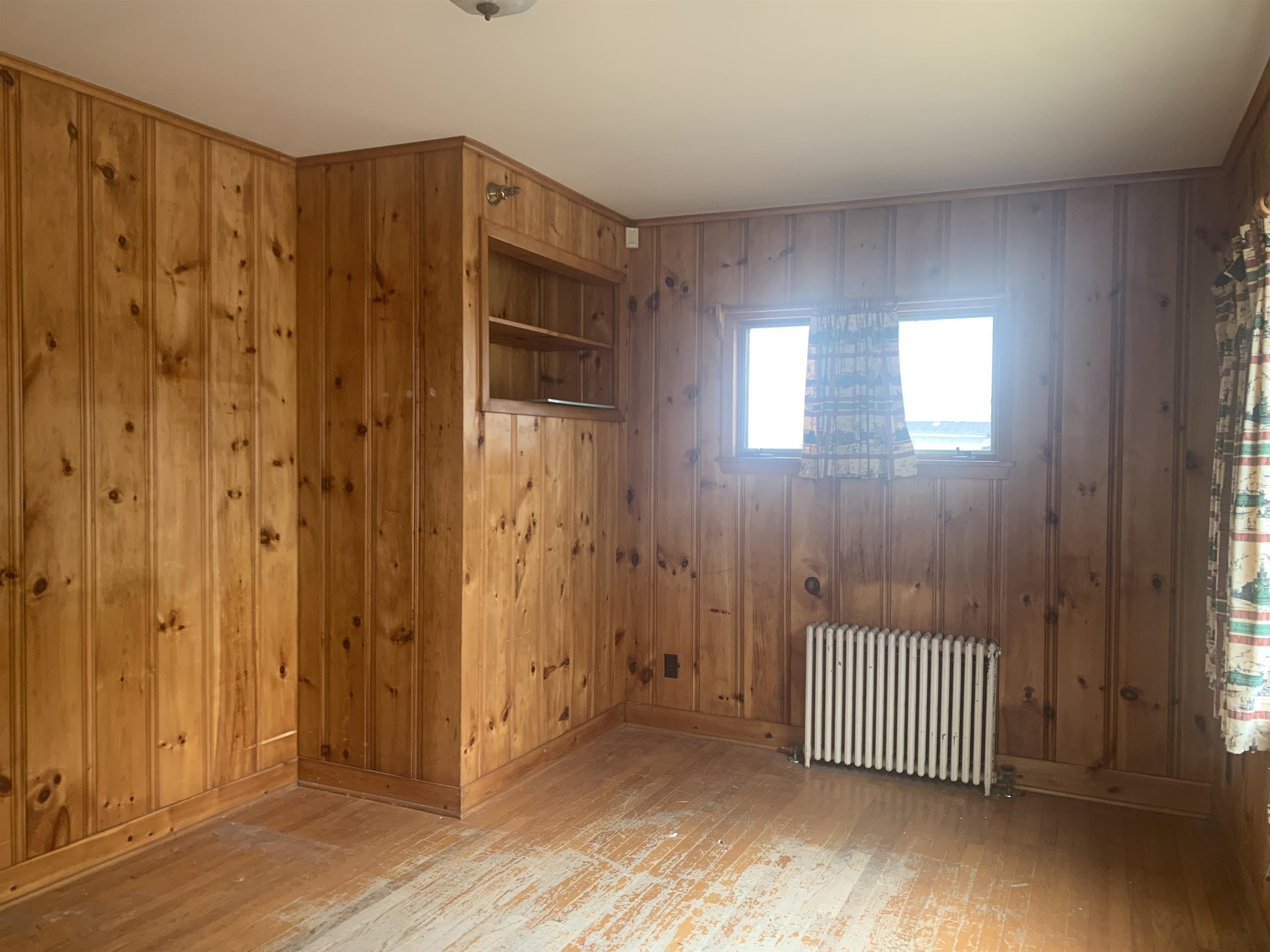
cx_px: 635
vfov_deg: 53.1
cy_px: 476
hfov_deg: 67.3
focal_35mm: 26
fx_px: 954
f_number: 1.8
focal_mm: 4.25
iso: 100
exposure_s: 1/60
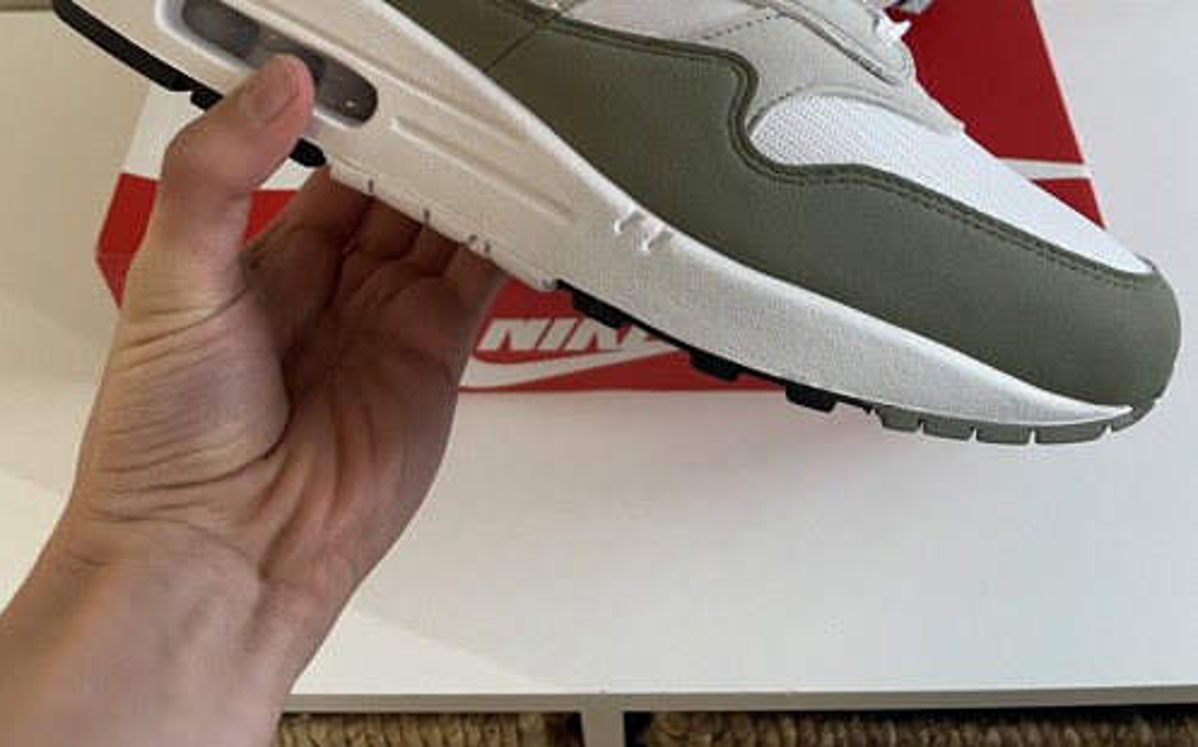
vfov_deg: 31.1
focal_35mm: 37
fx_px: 1207
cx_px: 598
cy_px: -45
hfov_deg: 52.8
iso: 200
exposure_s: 1/50
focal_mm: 4.2
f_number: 1.6
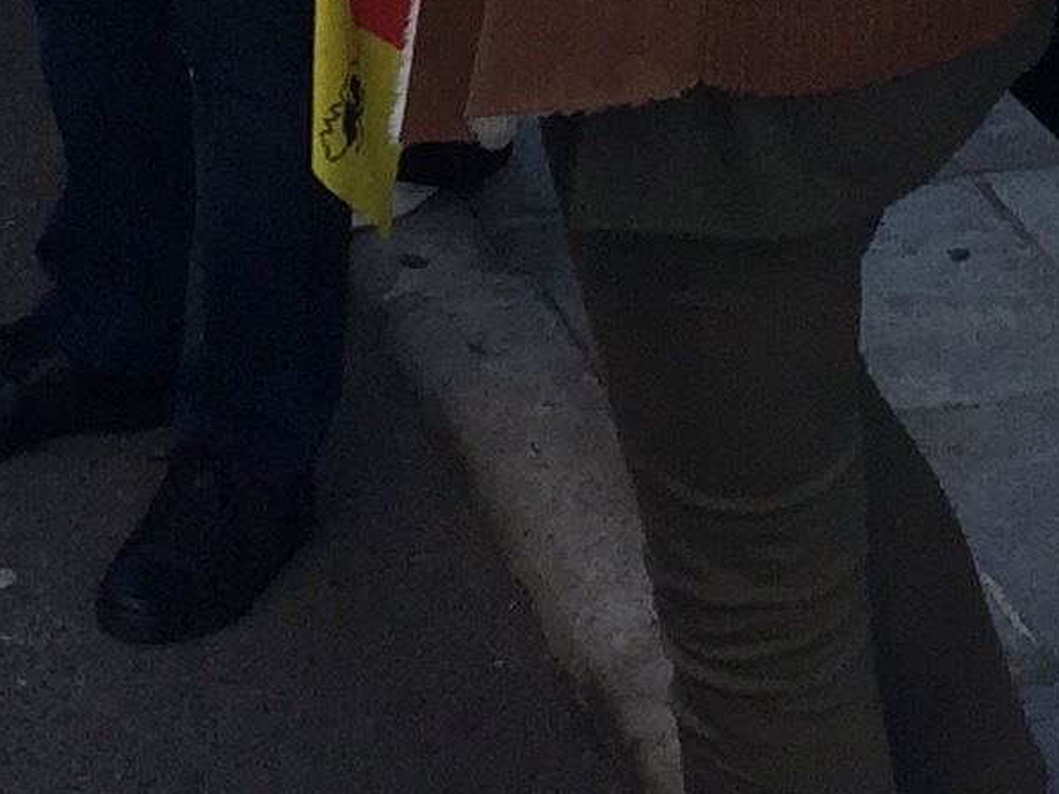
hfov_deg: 12.3
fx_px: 4863
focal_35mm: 159
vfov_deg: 8.4
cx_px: 98
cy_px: -1237
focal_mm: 4.15
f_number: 2.2
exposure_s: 1/258
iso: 32
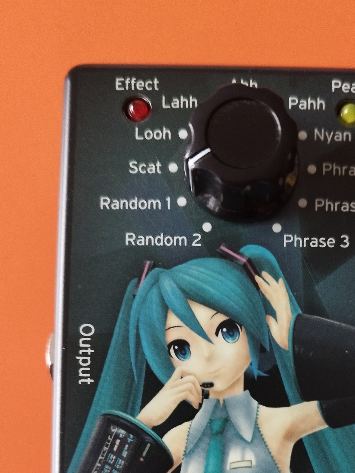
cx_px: 231
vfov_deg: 42.8
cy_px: 375
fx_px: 574
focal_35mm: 42
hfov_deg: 34.1
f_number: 1.89
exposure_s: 1/25
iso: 820
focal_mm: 5.95
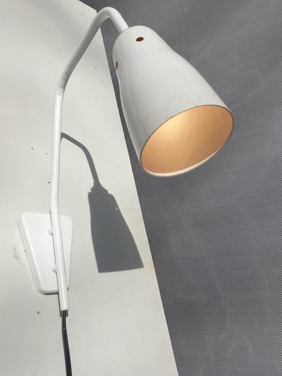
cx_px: 149
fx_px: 326
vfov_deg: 59.9
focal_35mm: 30
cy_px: 204
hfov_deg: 46.8
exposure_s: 1/2088
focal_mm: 4.3
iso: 50
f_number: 2.4
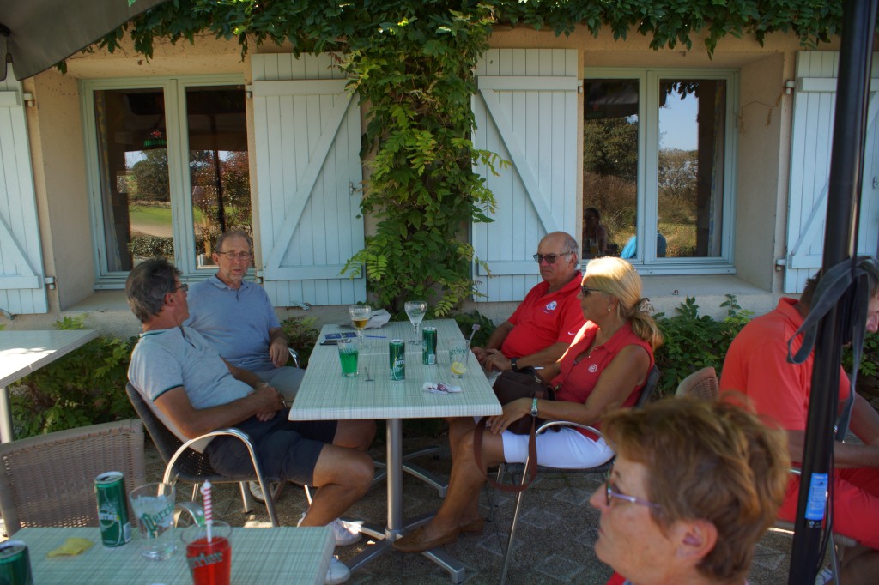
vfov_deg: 43.6
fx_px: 732
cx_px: 440
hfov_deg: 61.9
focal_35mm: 30
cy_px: 292
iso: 100
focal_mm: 20
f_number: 4
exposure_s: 1/160
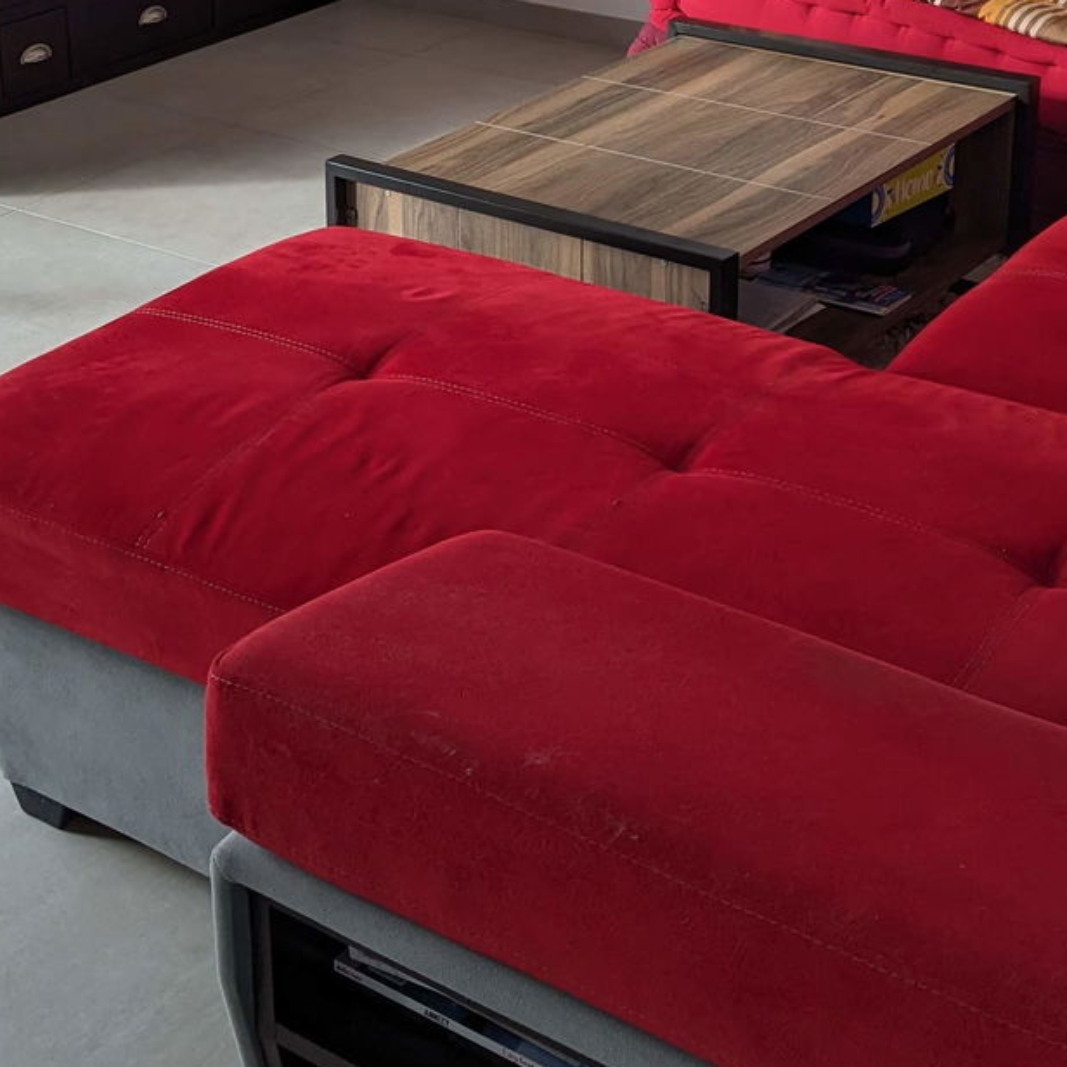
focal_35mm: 62
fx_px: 2162
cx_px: 372
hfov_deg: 27.6
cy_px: 133
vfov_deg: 26.9
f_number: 1.73
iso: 37
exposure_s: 1/398
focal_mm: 4.38
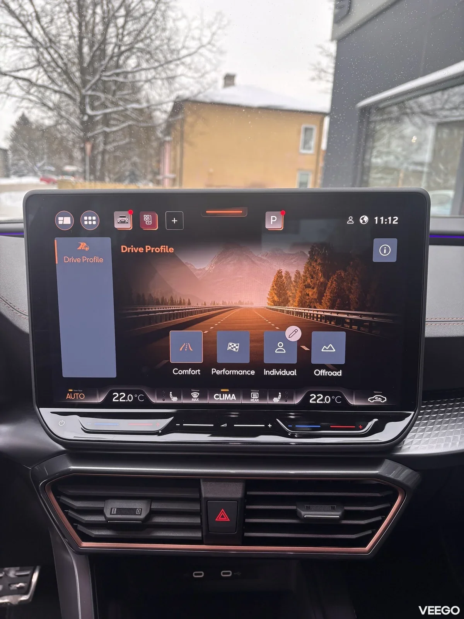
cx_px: 232
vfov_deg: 67.3
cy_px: 310
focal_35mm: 26
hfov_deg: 53.1
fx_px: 465
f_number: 1.6
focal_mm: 5.96
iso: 64
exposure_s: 1/121
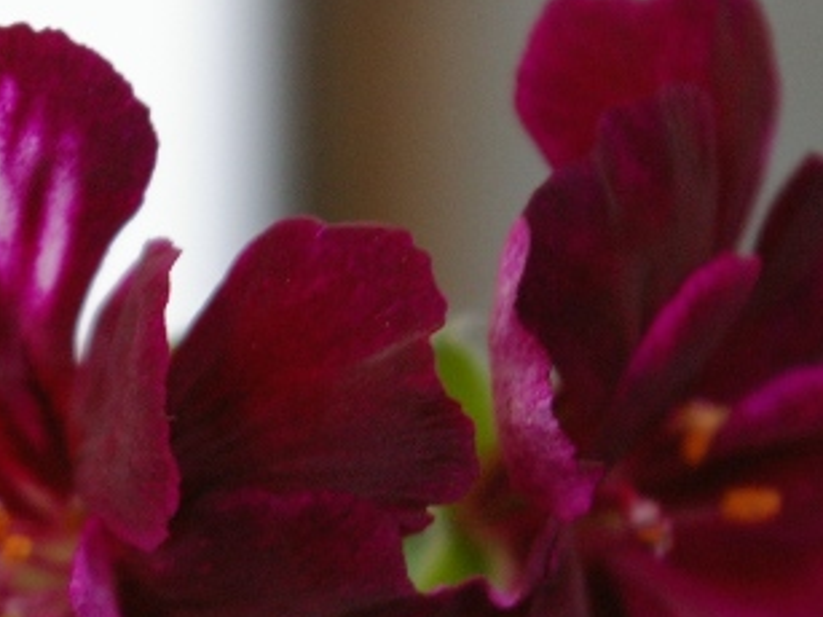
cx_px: -34
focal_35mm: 206
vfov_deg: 7.2
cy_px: 547
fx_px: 4902
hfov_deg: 9.5
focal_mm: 55
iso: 800
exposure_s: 1/60
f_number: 8
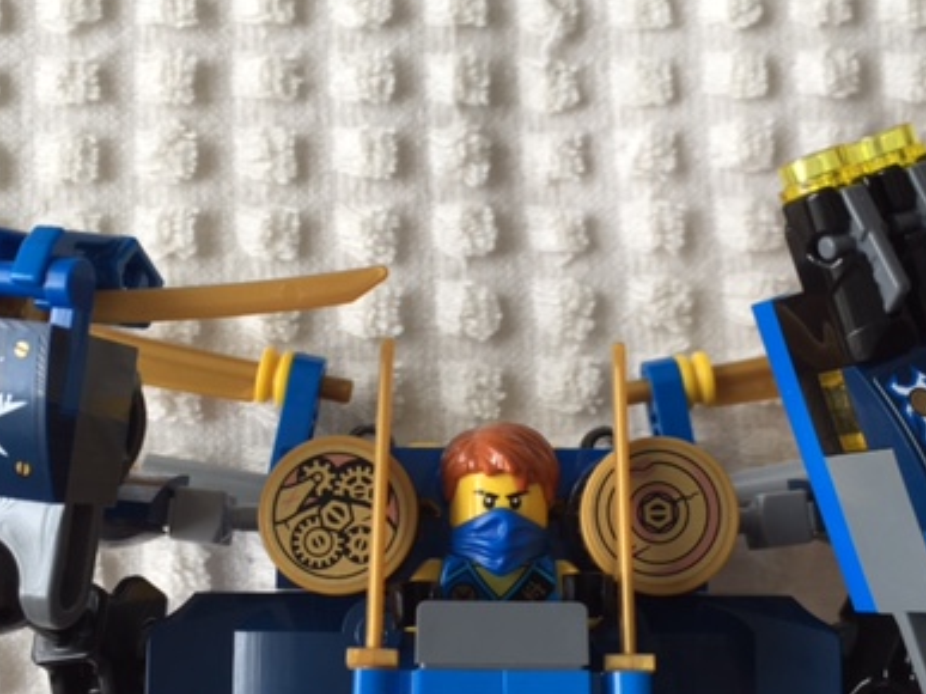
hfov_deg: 39.7
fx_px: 1284
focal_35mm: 48
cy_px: 421
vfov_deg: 30.2
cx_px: 462
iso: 40
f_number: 2.2
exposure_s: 1/60
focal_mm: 4.15
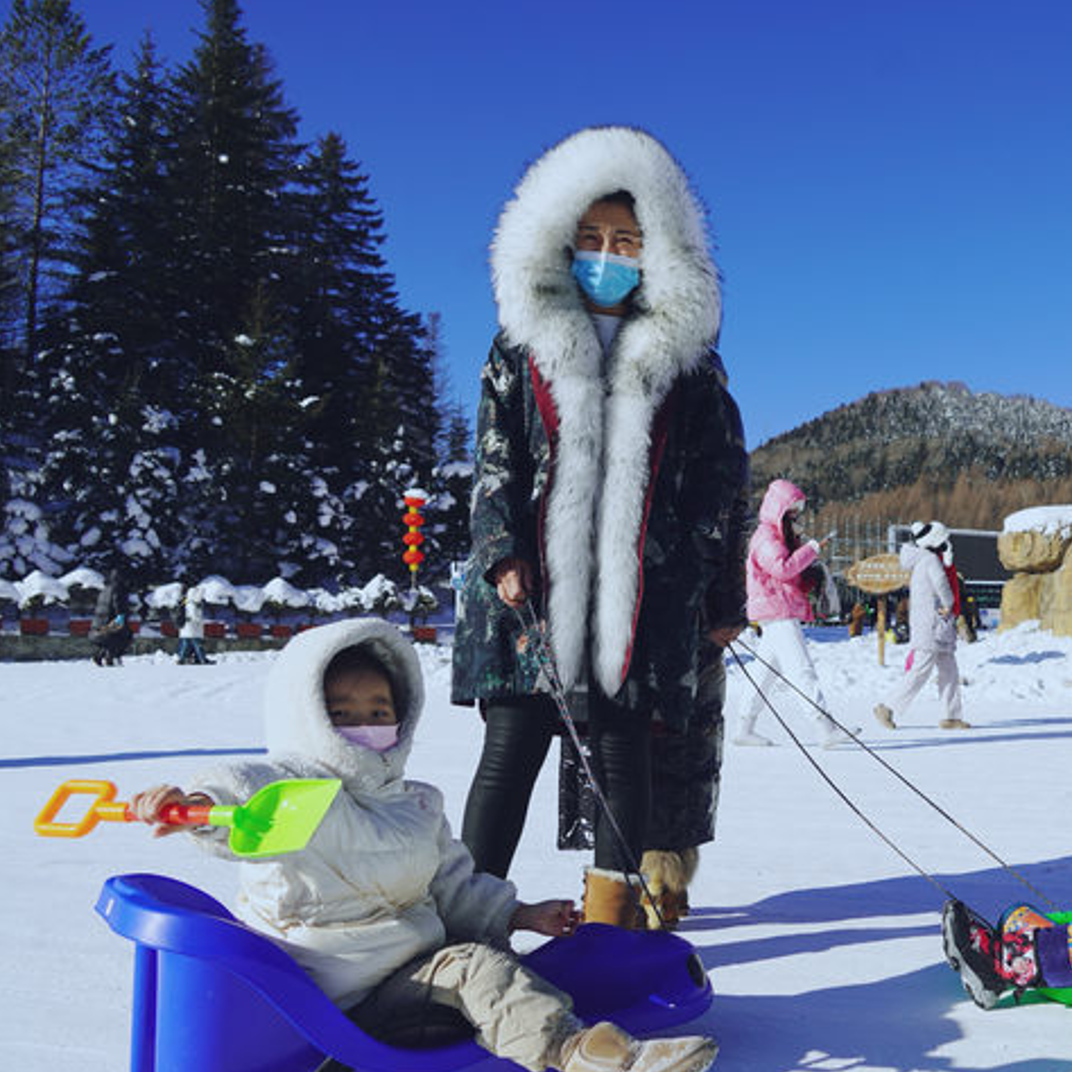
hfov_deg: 43.3
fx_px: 1296
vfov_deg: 44.8
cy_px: 607
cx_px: 825
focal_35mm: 37
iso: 100
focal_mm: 24
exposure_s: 1/1000
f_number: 5
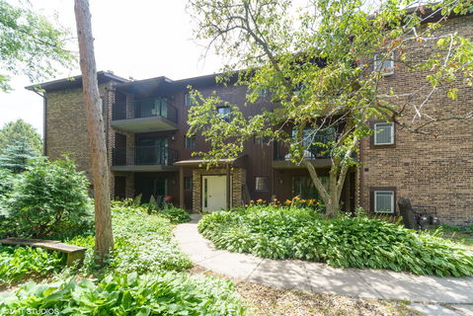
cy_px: 158
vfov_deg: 81.3
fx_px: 184
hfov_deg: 104.2
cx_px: 236
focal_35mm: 14
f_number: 8
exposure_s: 1/200
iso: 400
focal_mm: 14
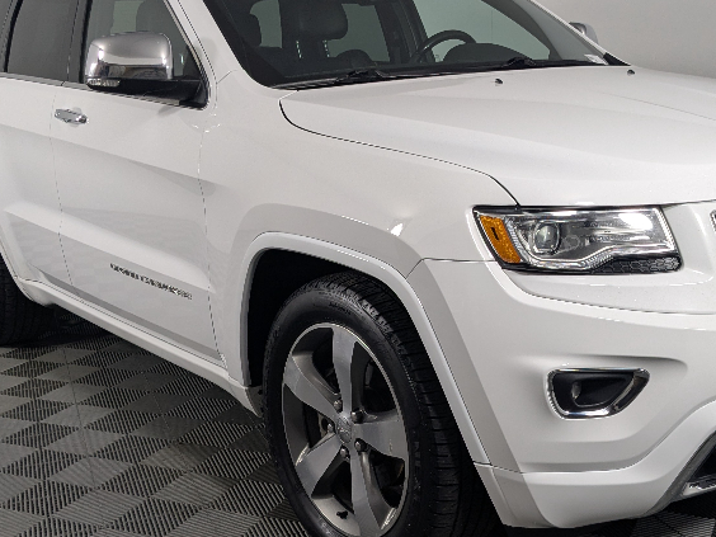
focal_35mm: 49
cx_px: 439
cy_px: 273
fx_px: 1014
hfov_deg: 38.7
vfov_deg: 29.7
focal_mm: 4.38
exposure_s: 1/308
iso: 58
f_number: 1.73
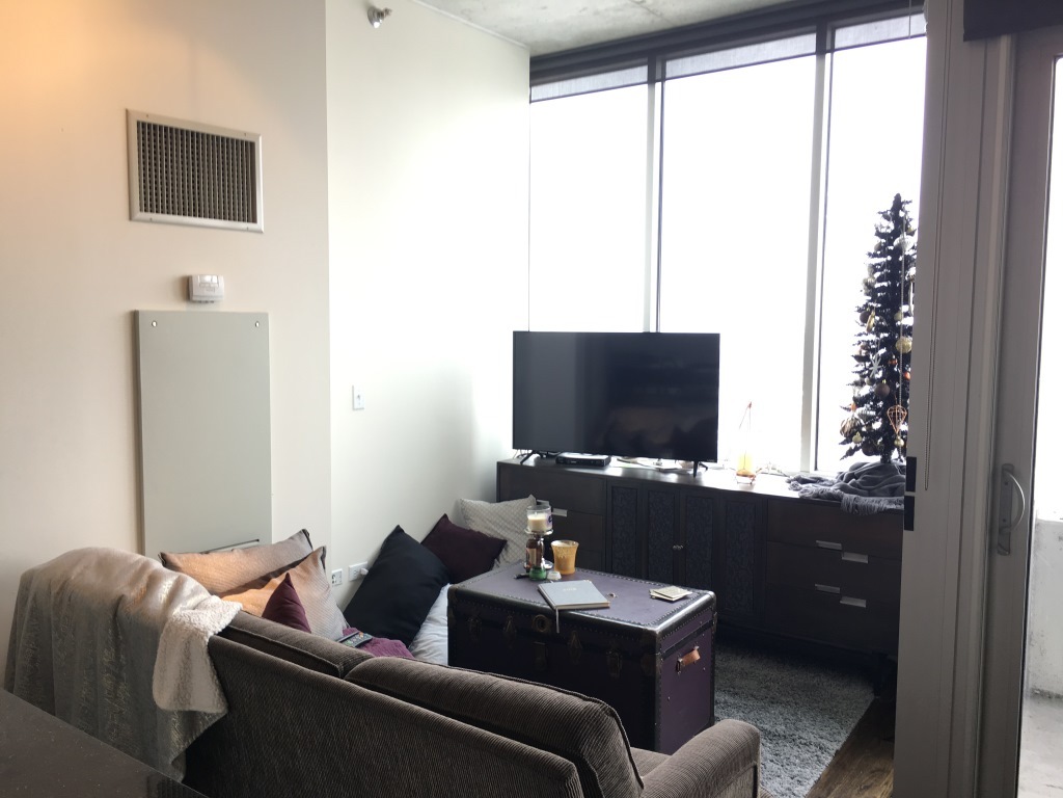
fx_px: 891
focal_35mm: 29
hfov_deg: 61.7
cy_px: 399
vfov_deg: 48.2
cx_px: 532
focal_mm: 4.15
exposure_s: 1/30
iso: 25
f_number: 2.2
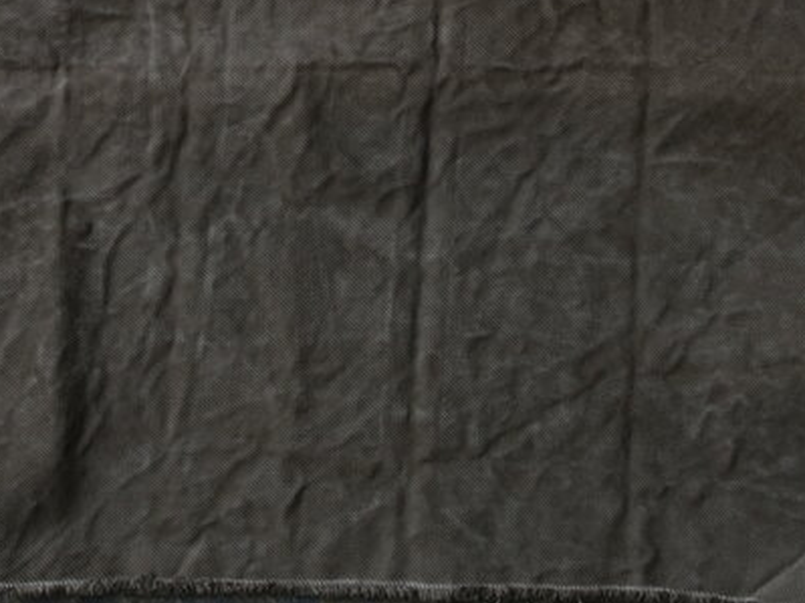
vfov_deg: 16.6
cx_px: 52
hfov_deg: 21.7
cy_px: 73
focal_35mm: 88
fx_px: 2046
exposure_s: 1/40
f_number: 8
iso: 800
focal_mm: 25.4
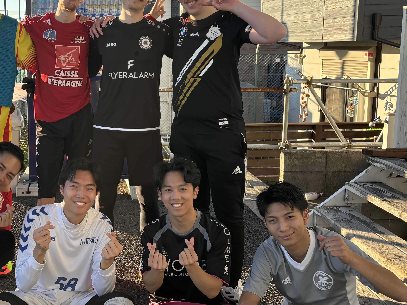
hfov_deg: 38.3
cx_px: 88
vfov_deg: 30.2
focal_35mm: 48
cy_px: 124
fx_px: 564
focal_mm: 5.96
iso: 50
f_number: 1.6
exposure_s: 1/591
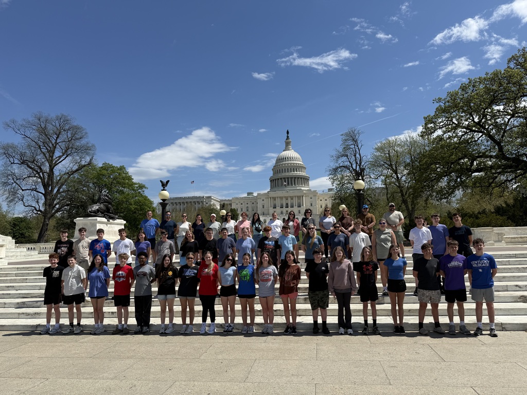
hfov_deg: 71.6
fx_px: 365
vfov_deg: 56.8
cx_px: 264
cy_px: 198
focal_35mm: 24
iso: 80
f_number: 1.78
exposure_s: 1/7353
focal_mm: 6.76
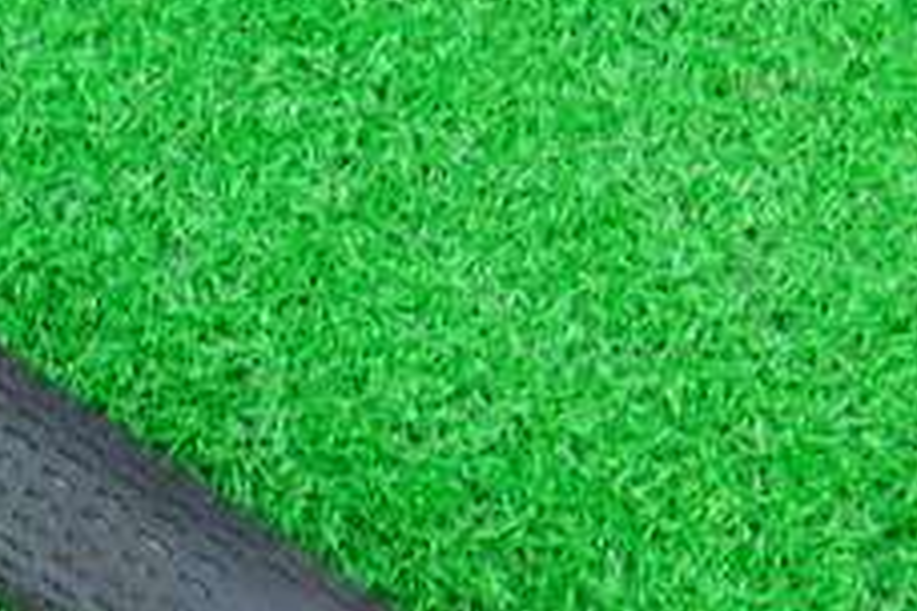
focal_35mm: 108
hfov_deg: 17.7
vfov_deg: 12.7
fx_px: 2751
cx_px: -278
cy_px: 358
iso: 400
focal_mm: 6.42
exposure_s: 1/20
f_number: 3.6
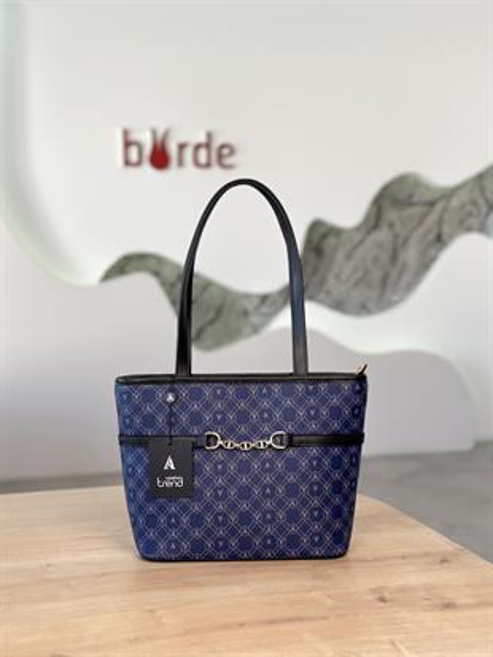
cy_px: 328
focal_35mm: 48
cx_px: 246
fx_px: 911
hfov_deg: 30.3
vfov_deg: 39.6
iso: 80
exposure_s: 1/439
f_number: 1.78
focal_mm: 6.86
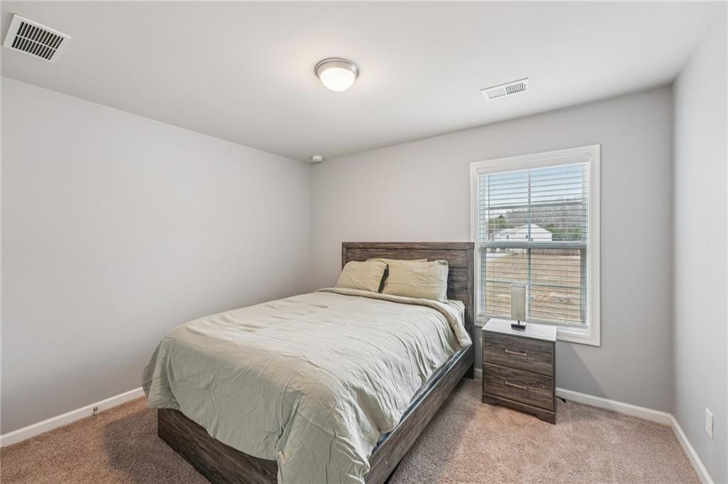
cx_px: 364
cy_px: 242
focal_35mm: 14
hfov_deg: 104.3
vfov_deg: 81.1
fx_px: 283
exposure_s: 1/5
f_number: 8
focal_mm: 14
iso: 320
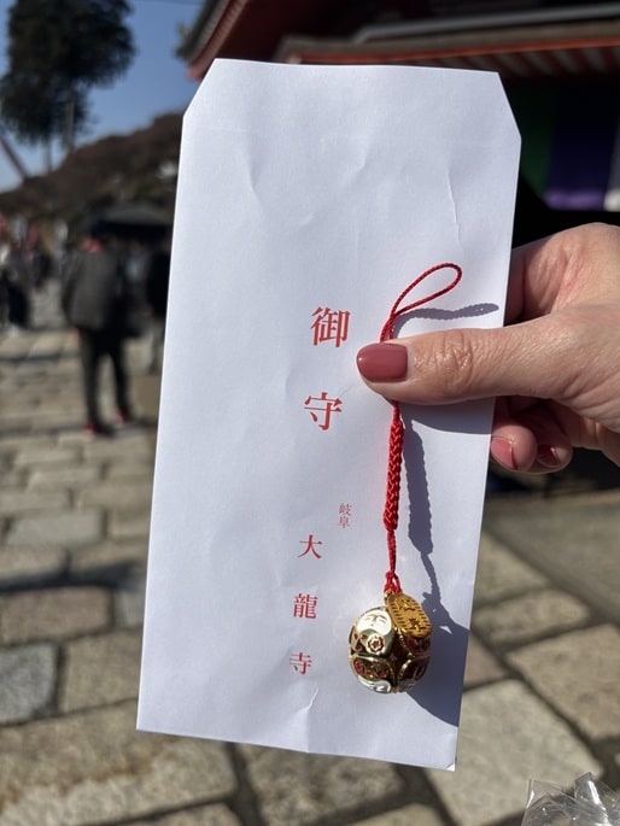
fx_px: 621
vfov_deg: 67.3
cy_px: 413
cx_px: 310
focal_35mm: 26
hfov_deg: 53.1
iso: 50
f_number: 1.6
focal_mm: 5.96
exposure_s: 1/9901
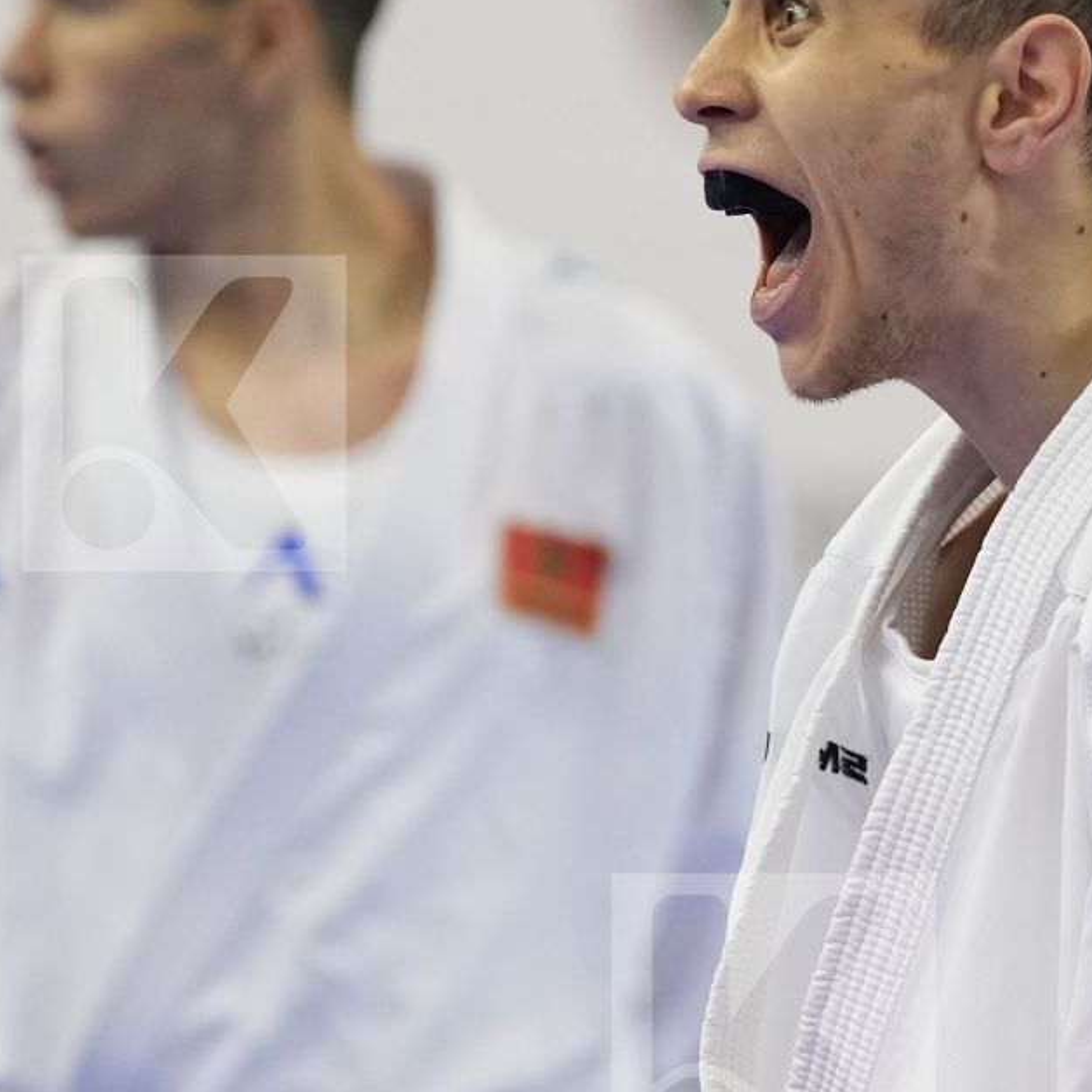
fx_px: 22949
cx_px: 774
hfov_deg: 2.7
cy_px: 414
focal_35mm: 643
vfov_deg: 2.7
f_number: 2.8
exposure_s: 1/1000
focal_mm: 176
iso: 2500
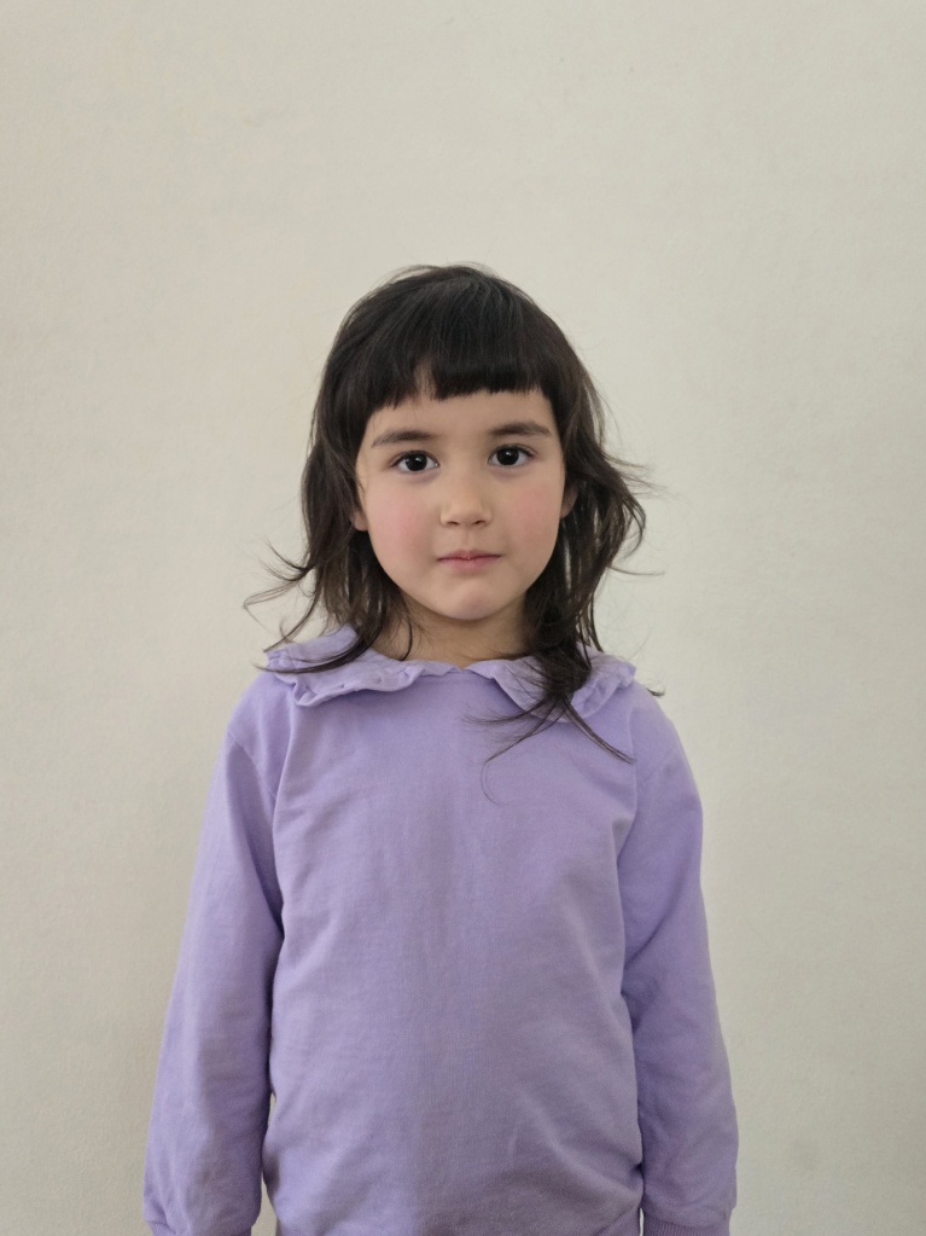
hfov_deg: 56.8
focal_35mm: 24
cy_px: 602
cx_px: 455
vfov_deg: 71.6
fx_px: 856
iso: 1000
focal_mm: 6.3
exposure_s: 1/101
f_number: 1.7
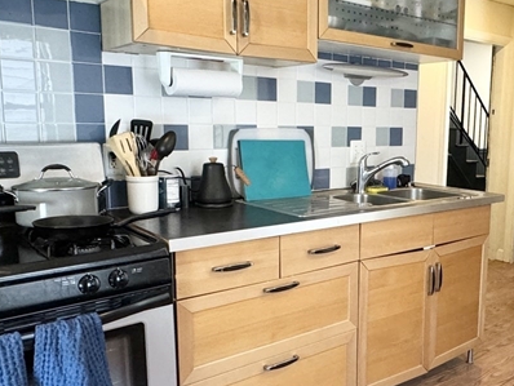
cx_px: 365
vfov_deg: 39.7
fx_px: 535
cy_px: 200
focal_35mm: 36
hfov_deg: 49.9
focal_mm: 2.22
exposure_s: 1/60
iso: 500
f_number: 2.2
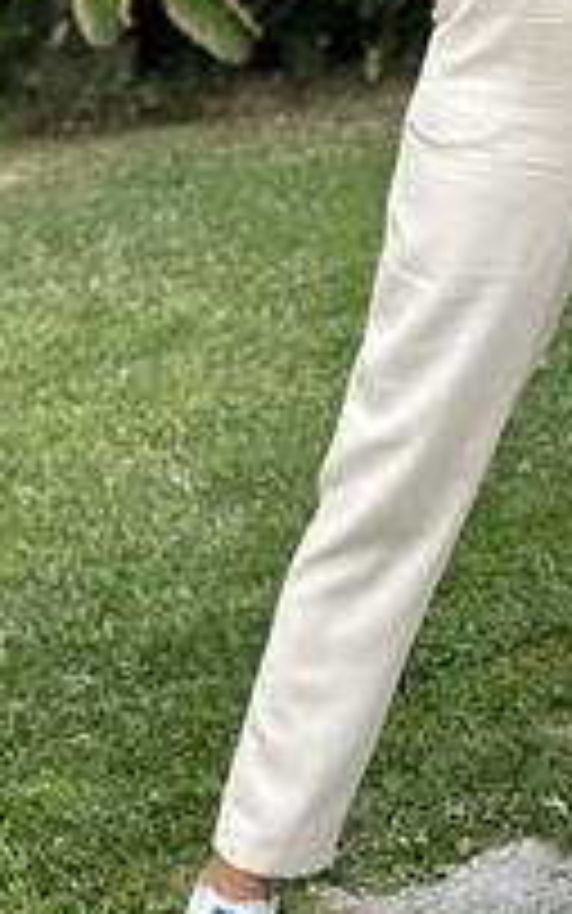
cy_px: 27
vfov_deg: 16.1
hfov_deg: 10.2
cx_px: 590
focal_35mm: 127
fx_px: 3165
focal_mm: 6.86
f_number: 1.78
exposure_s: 1/372
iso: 80
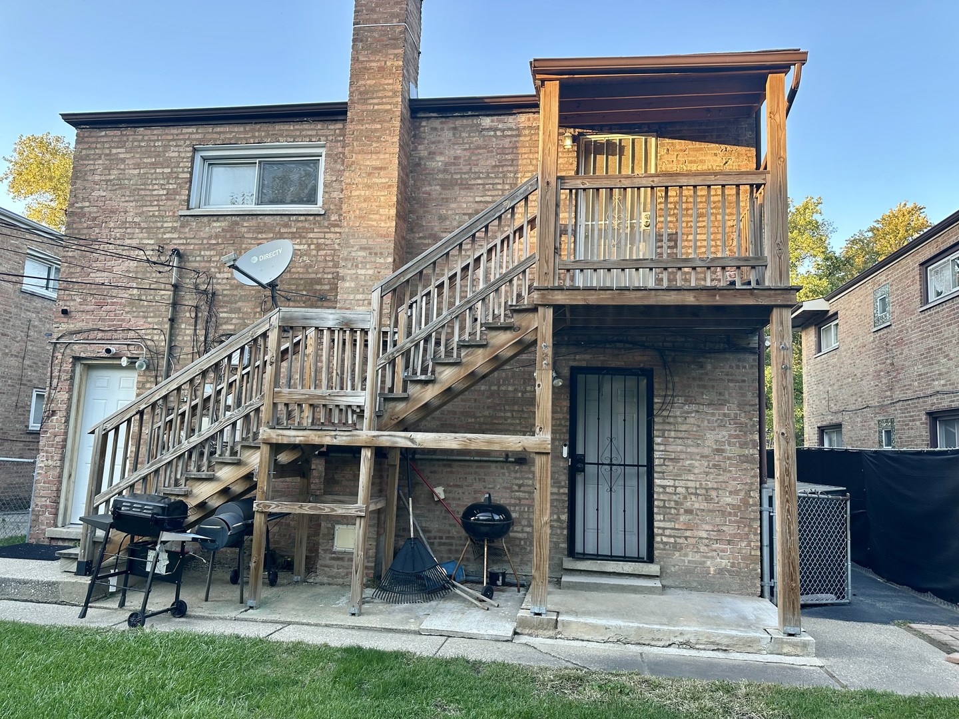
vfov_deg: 56.8
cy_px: 360
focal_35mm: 24
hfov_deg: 71.6
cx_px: 480
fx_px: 665
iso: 80
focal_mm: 6.86
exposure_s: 1/157
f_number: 1.78
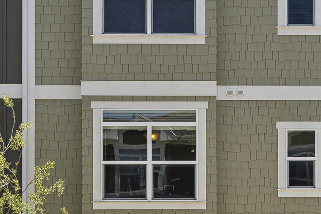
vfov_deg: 14.4
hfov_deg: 21.4
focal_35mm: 95
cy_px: 154
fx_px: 847
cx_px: 205
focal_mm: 24
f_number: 9
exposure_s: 1/250
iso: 160
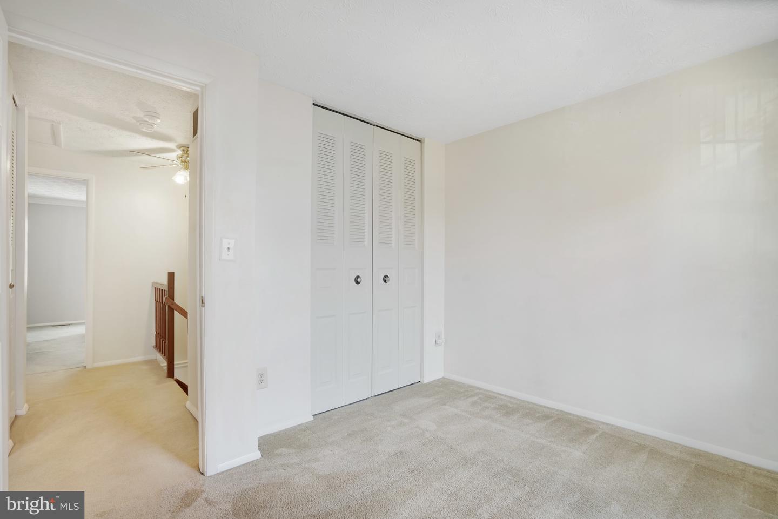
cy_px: 260
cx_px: 389
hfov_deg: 96.7
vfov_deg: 73.8
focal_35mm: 16
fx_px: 346
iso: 1250
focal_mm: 16
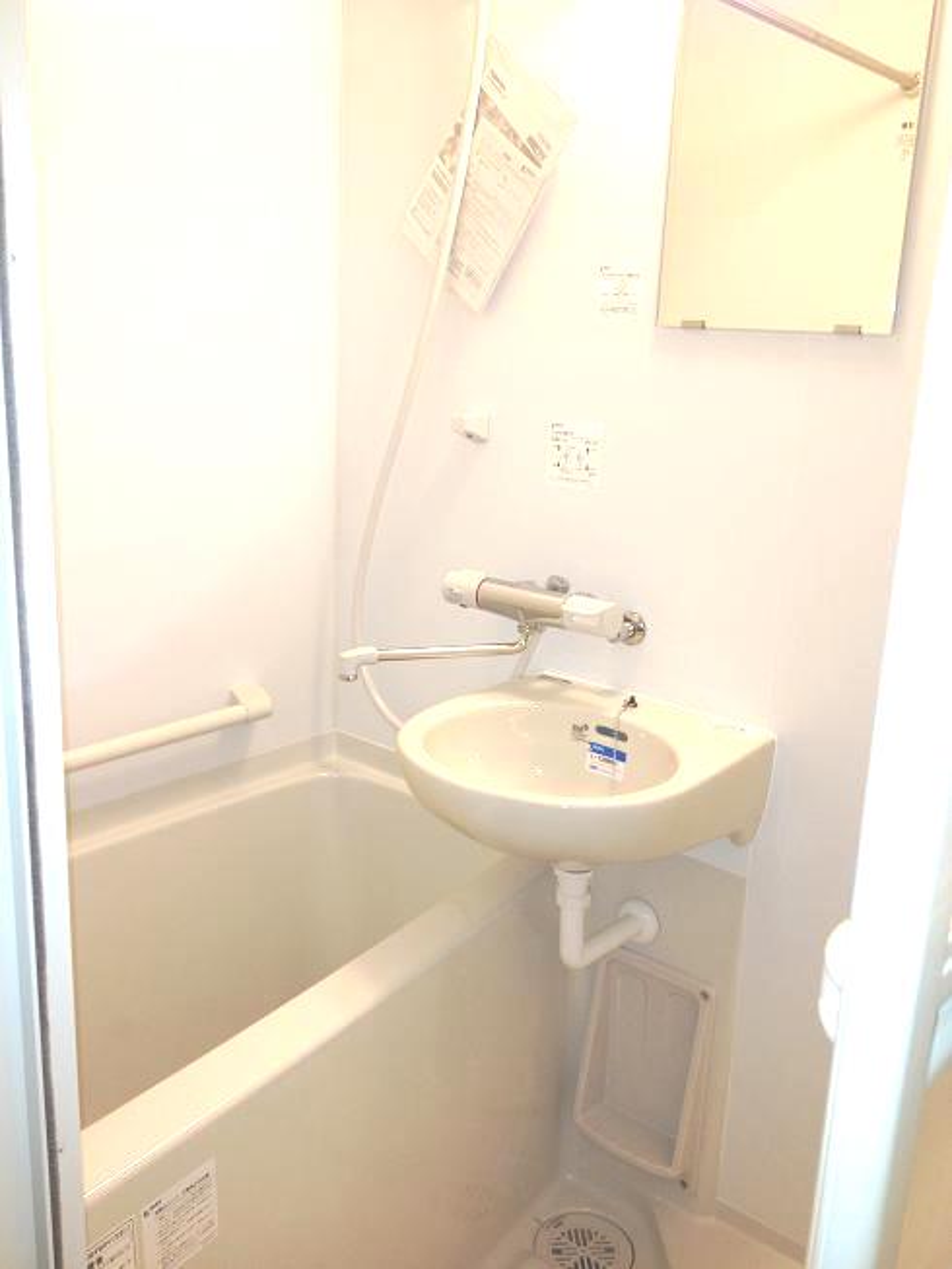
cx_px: 476
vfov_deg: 52.6
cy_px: 634
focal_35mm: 35
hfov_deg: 40.7
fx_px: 1283
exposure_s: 1/20
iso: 64
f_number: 2.4
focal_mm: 4.28
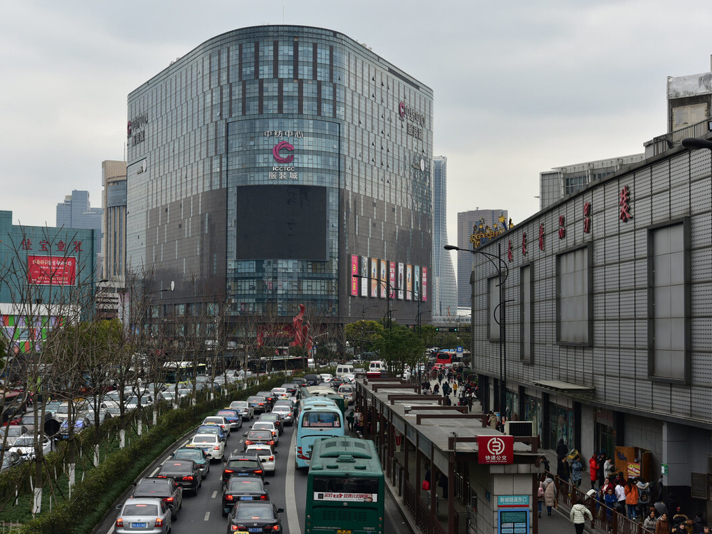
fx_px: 1131
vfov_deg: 26.6
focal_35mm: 55
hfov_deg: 34.9
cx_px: 357
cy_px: 271
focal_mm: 50
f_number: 8
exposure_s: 1/250
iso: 200
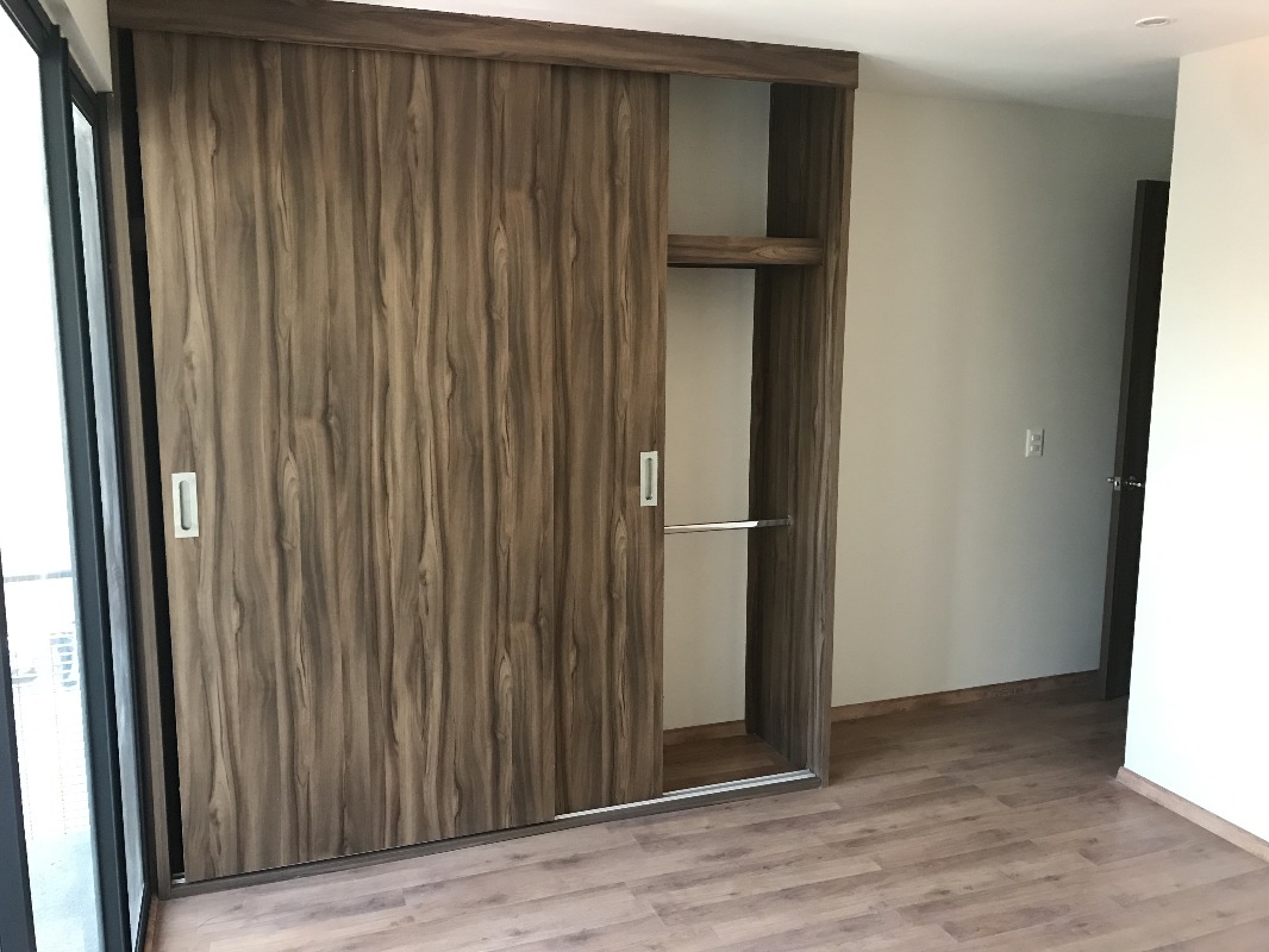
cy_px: 476
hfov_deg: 63.4
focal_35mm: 28
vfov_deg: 49.8
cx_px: 634
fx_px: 1027
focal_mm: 3.99
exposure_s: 1/15
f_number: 1.8
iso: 80
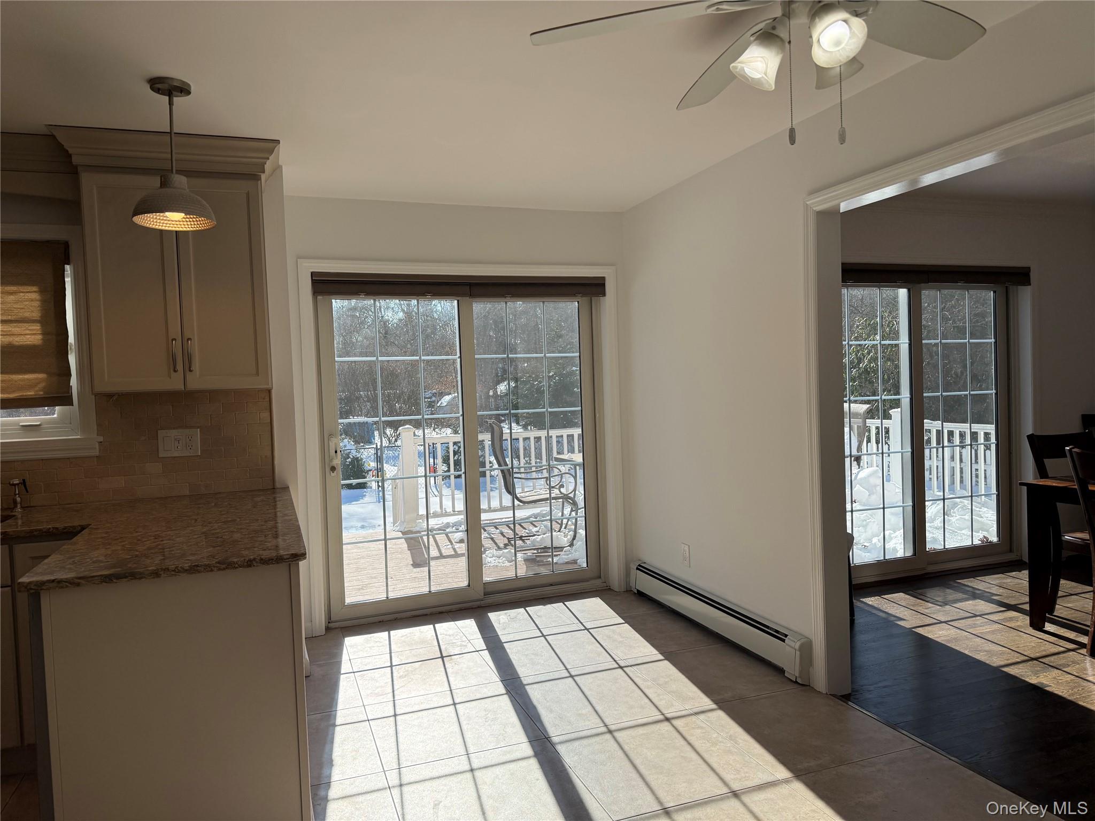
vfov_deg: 56.8
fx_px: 759
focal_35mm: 24
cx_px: 548
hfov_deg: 71.6
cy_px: 410
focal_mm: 6.76
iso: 100
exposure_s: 1/2299
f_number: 1.78
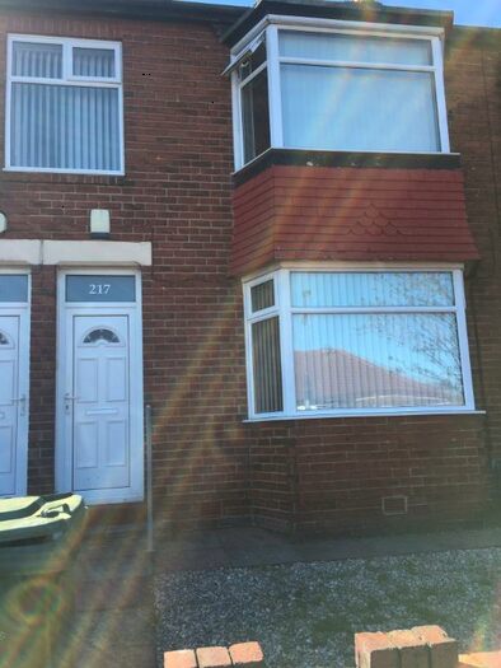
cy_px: 334
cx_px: 250
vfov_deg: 61.6
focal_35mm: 29
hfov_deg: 48.2
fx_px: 559
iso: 25
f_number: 2.2
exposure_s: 1/553
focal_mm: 4.15
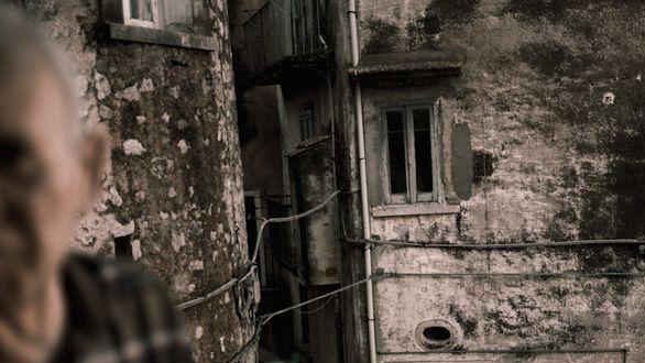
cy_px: 275
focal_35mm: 50
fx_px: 855
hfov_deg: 41.2
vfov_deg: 23.7
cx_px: 361
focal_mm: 35
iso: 100
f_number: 2
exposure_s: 1/500
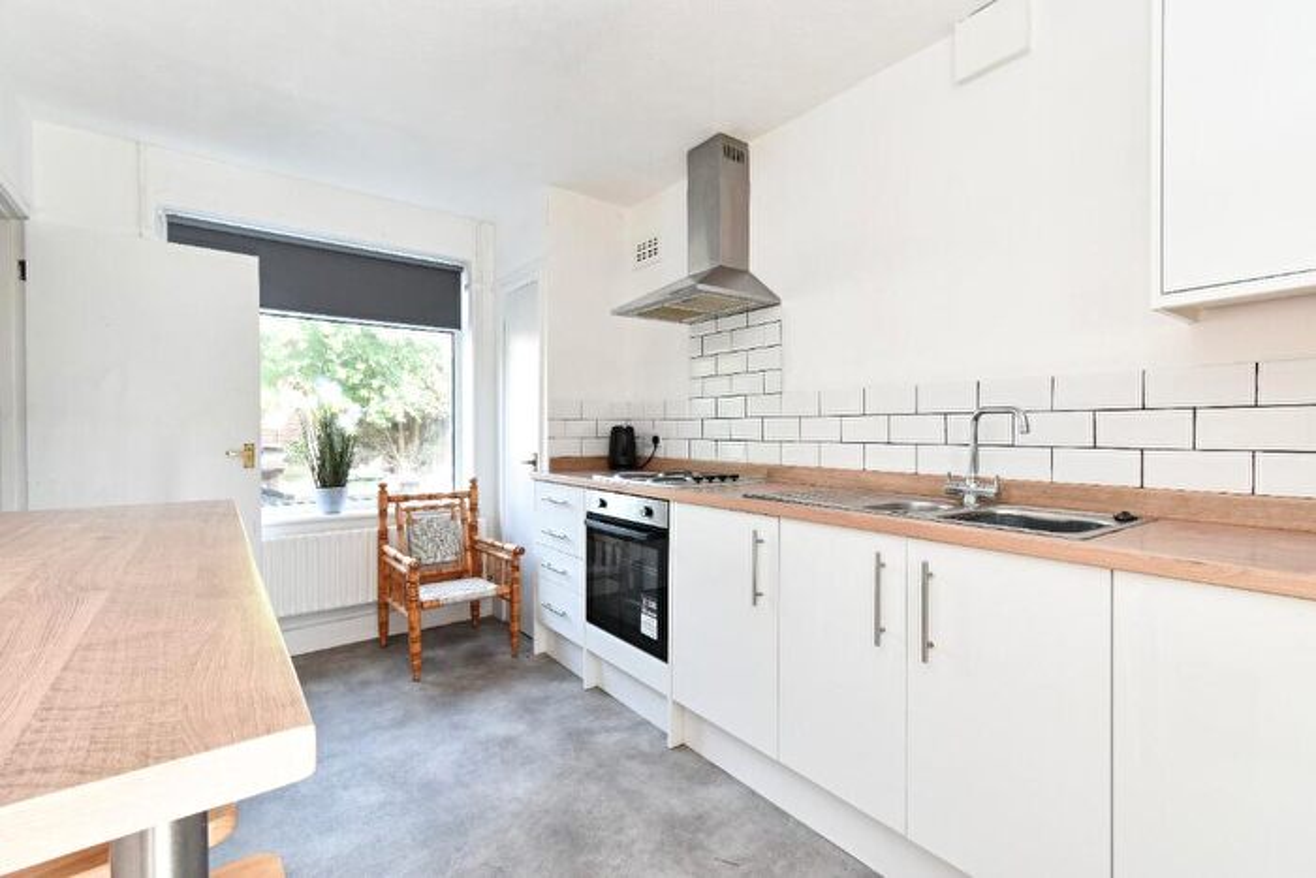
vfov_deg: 77.4
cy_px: 439
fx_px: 548
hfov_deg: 100.4
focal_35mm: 15
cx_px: 658
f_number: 9
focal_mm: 10
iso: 200
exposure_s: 1/6
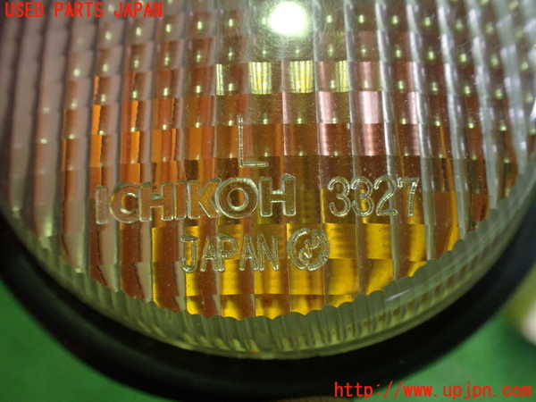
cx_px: 268
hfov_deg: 60.0
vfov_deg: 46.8
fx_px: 465
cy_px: 201
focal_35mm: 30
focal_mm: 5.4
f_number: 2.3
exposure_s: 1/100
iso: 800
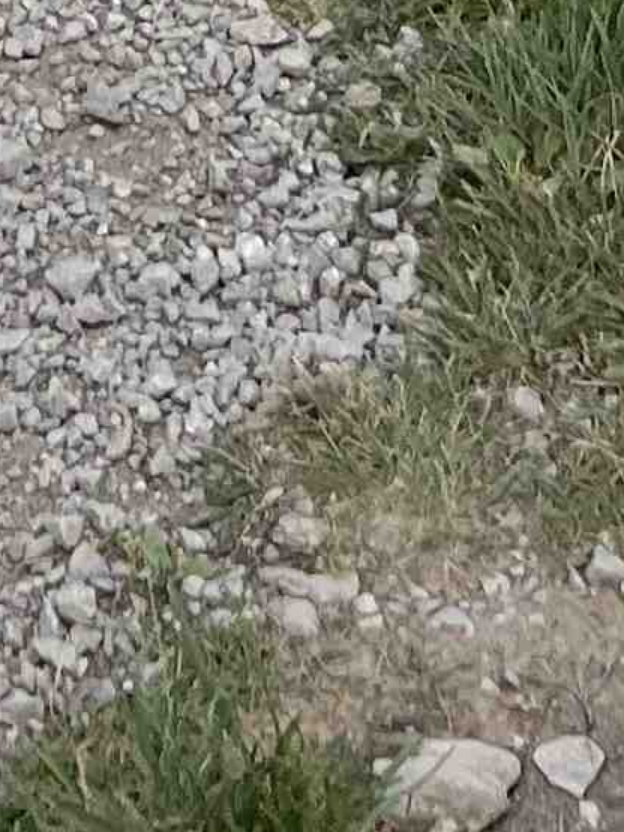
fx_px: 4544
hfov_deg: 7.9
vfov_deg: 8.1
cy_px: -2046
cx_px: 267
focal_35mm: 189
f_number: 1.6
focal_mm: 5.1
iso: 50
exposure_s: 1/3215
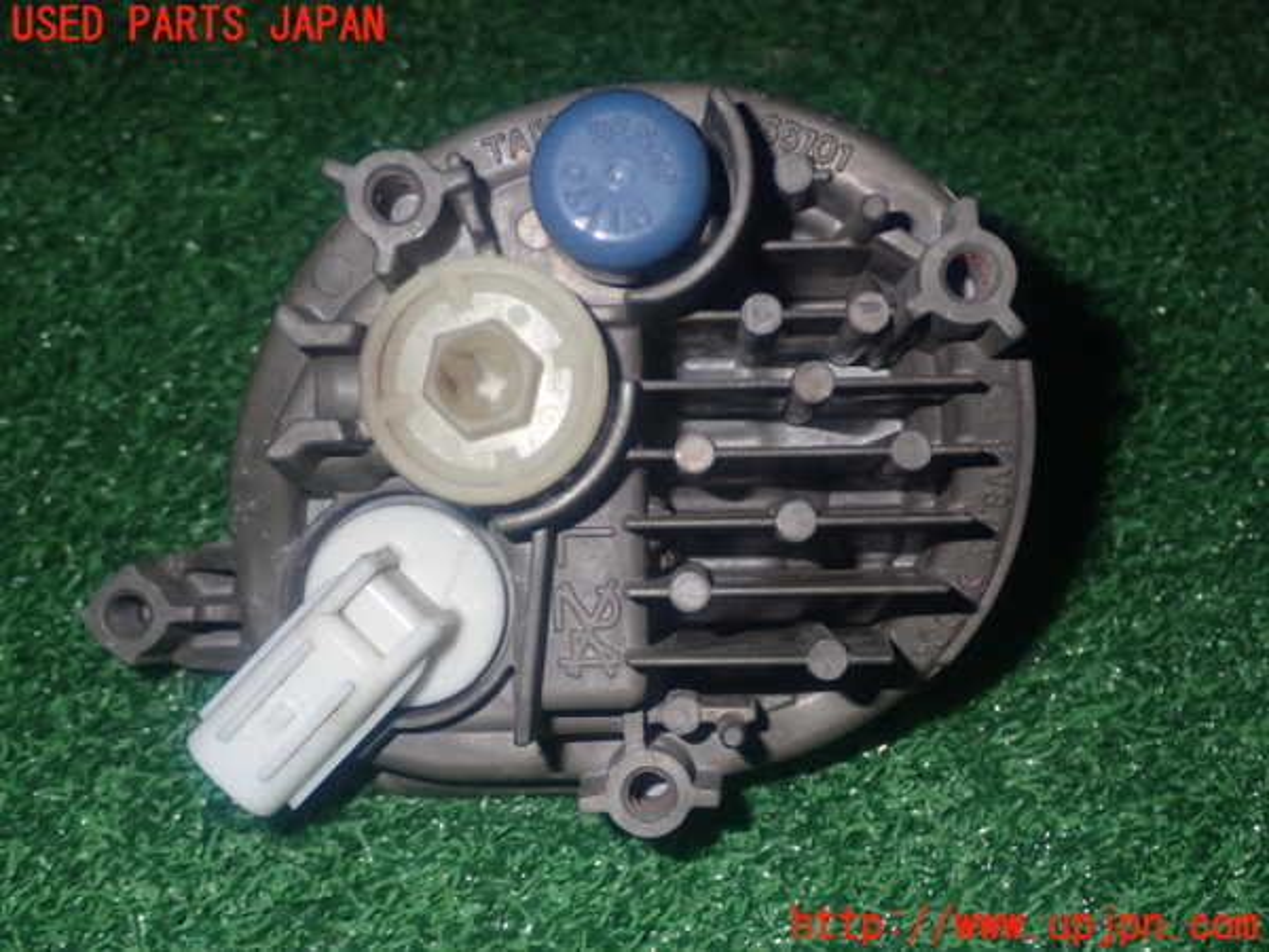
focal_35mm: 54
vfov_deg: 27.0
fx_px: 1980
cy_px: 476
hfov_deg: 35.5
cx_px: 634
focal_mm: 9.65
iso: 400
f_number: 10
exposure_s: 1/50
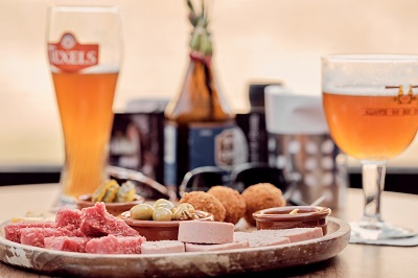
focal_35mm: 135
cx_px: 209
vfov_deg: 10.1
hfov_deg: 15.2
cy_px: 139
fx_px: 1566
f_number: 2.8
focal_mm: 90
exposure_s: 1/100
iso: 200
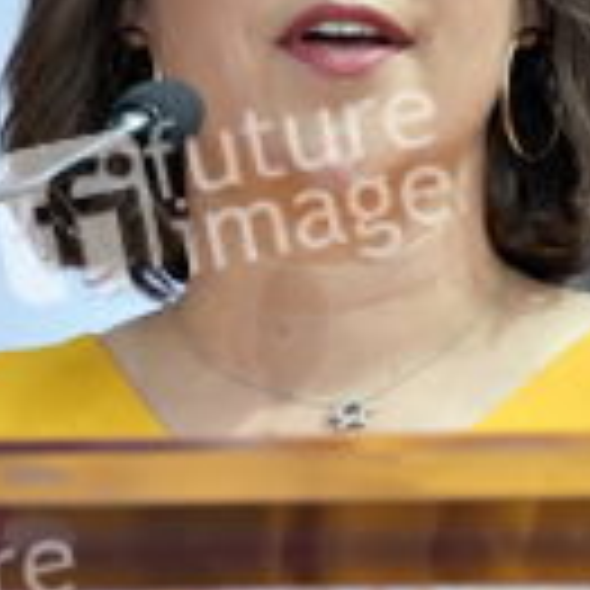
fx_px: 15022
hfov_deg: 2.3
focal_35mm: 779
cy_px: 423
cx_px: 354
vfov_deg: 2.2
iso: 125
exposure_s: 1/250
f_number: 5.6
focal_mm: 300
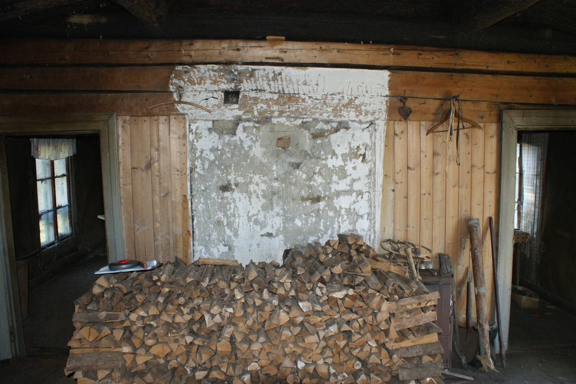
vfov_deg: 47.9
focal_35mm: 27
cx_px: 288
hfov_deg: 67.4
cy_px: 192
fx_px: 432
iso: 400
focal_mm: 18
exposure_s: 1/60
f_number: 5.6
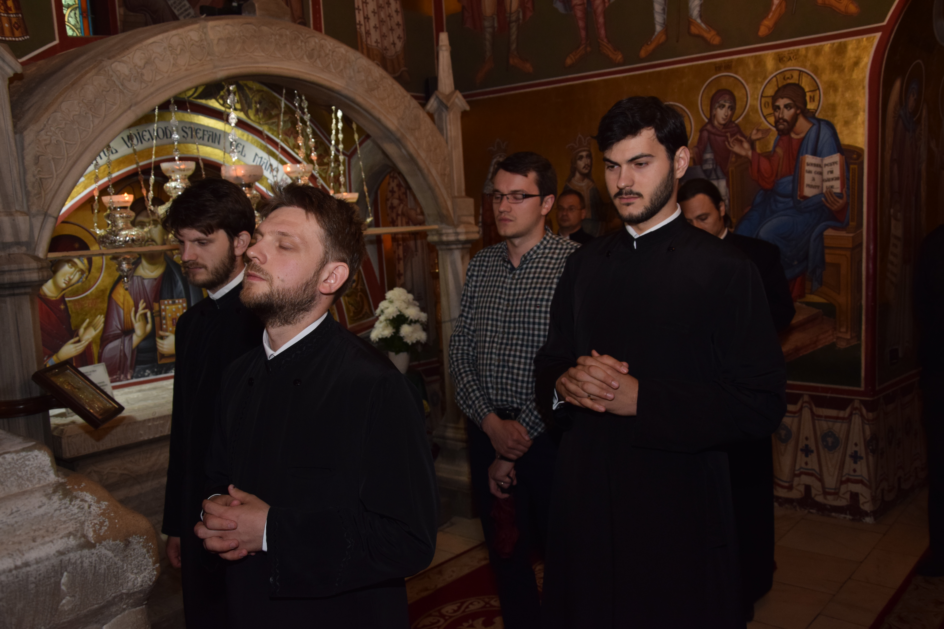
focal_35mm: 33
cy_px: 314
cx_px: 472
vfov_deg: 40.0
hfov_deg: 57.2
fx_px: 865
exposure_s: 1/60
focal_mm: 22
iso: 500
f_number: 5
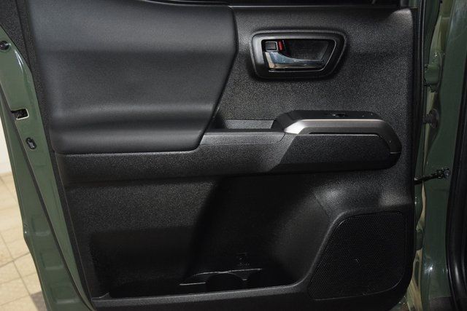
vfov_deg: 35.5
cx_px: 234
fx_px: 487
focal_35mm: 38
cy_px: 156
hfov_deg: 51.3
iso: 3200
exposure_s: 1/125
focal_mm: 25
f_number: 3.8
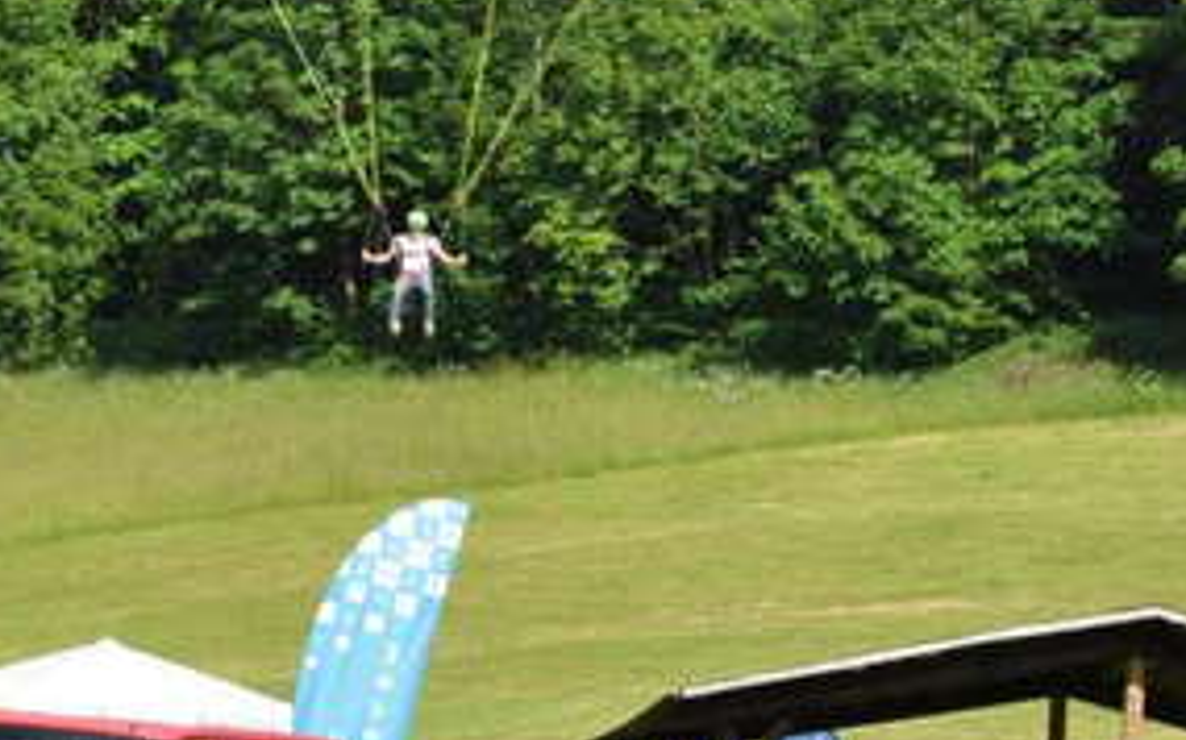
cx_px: 412
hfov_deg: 5.8
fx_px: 11647
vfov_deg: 3.6
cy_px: 299
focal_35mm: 360
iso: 200
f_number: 9
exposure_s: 1/320
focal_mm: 85
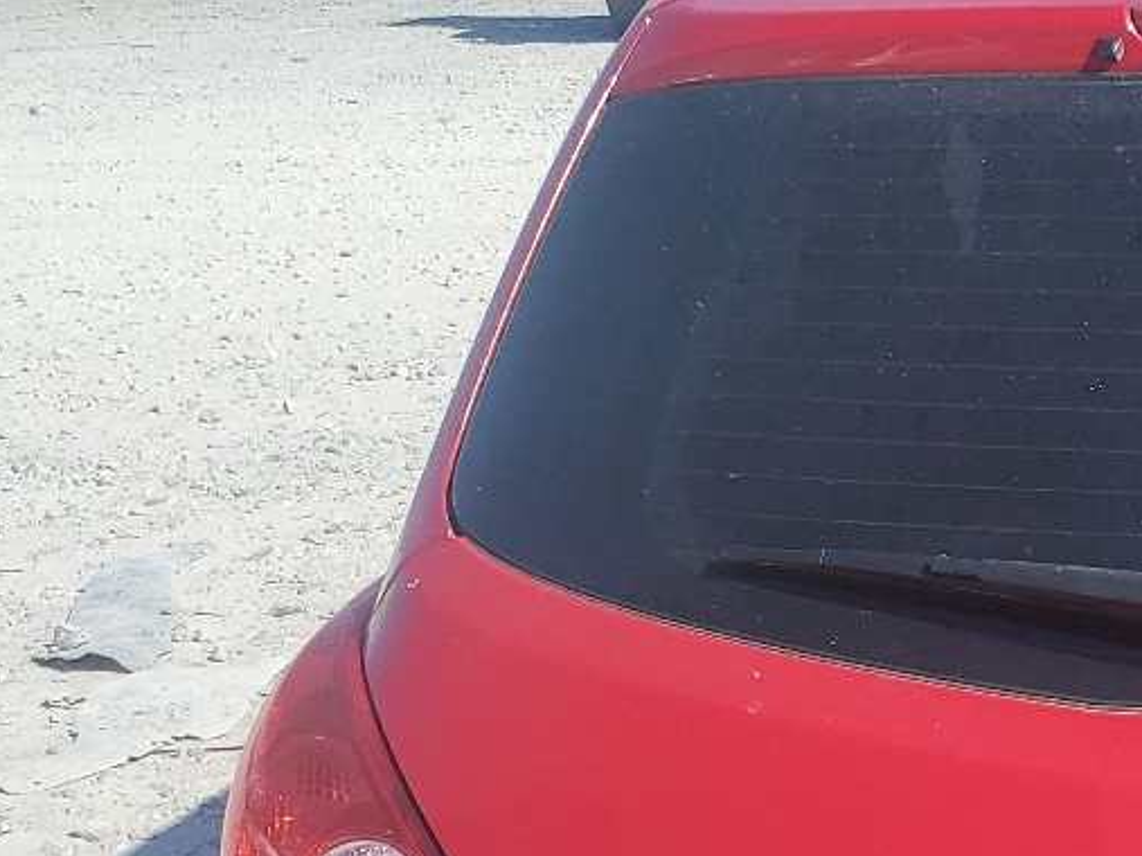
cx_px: 1469
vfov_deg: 17.6
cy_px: 845
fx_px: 2705
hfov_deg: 21.6
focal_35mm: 82
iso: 50
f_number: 1.5
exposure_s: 1/3333
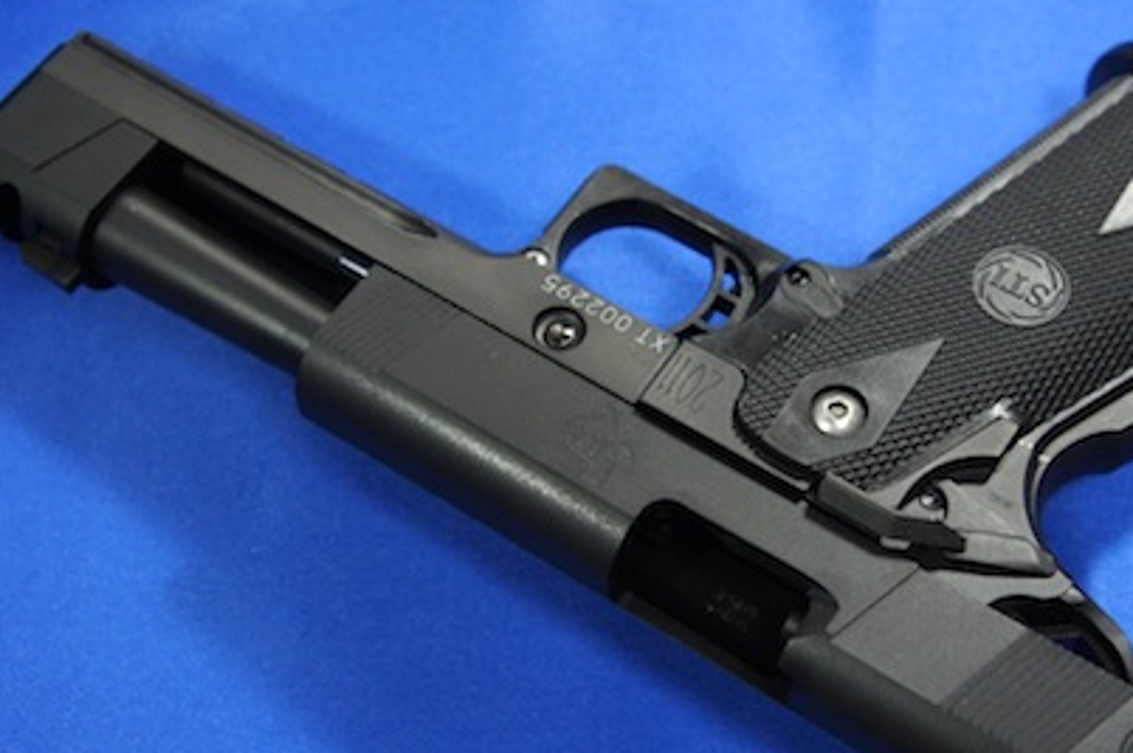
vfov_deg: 21.9
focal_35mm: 62
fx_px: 1940
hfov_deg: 32.5
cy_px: 453
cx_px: 626
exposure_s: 1/50
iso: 1600
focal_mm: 29
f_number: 4
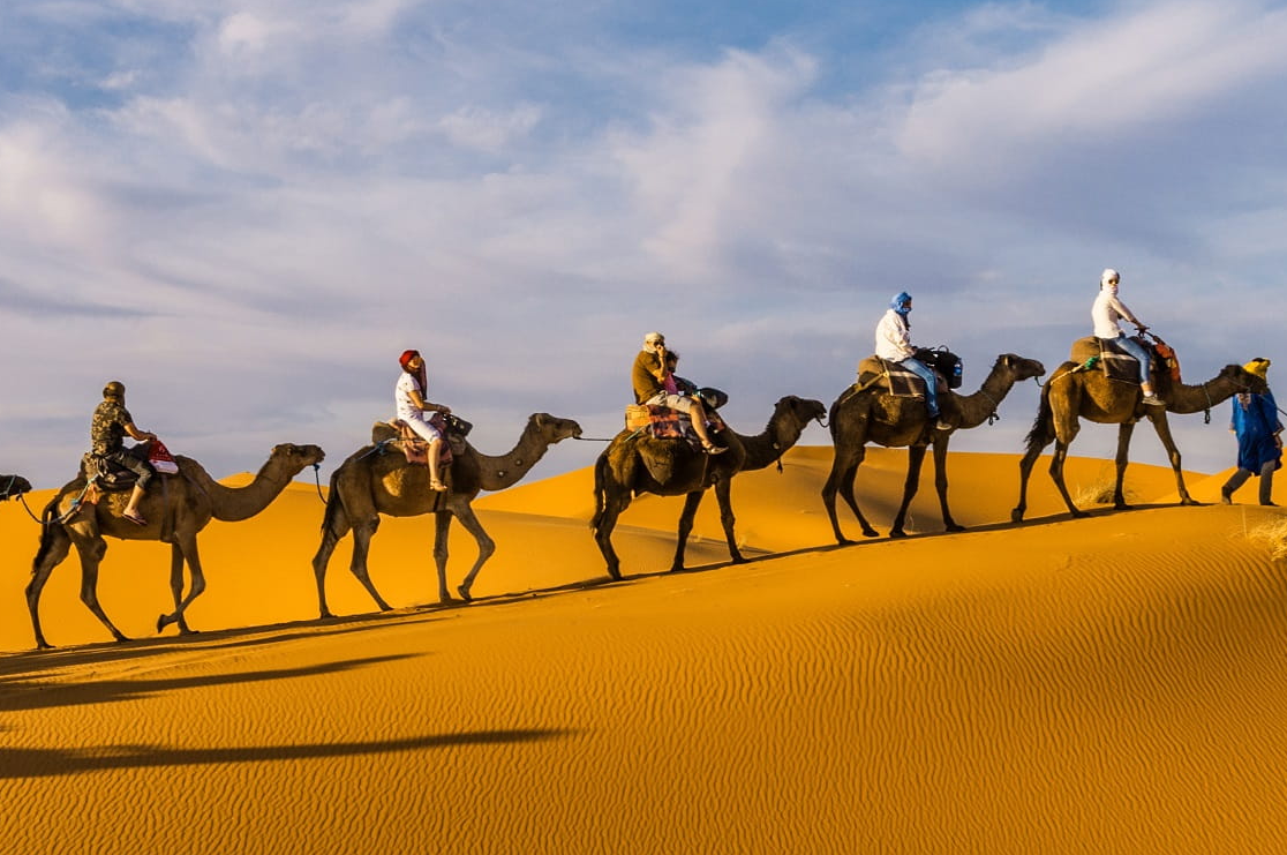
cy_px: 346
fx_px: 2673
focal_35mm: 75
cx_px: 509
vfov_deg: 18.1
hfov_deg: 27.0
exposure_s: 1/400
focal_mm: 29
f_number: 9
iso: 250
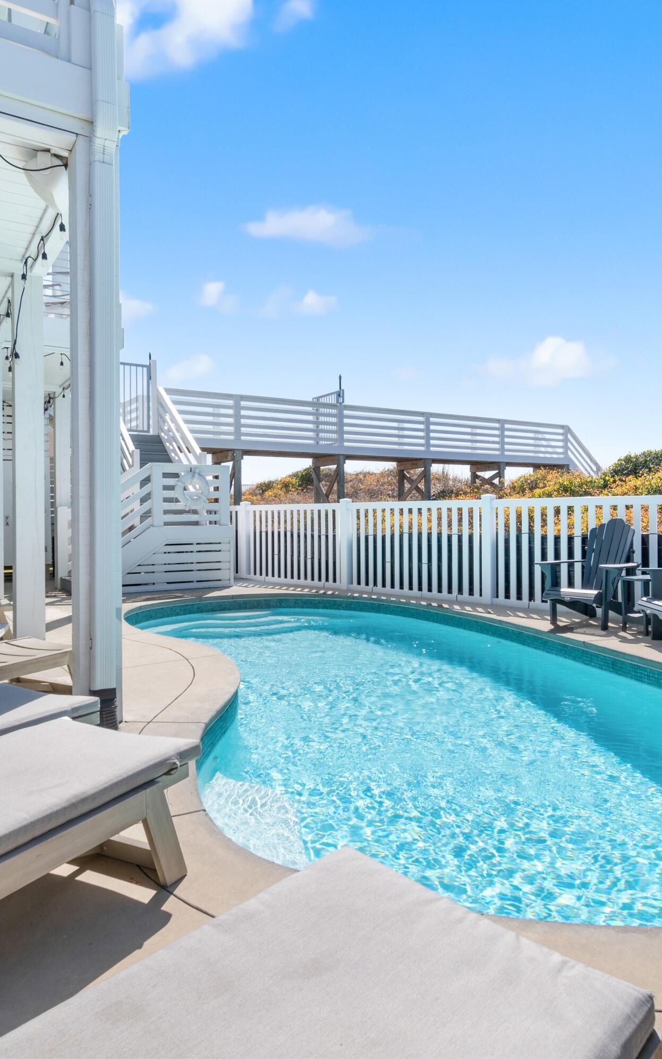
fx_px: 664
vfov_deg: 77.2
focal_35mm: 23
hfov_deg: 52.9
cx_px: 368
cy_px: 528
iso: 100
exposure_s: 1/200
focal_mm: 10
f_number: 7.1
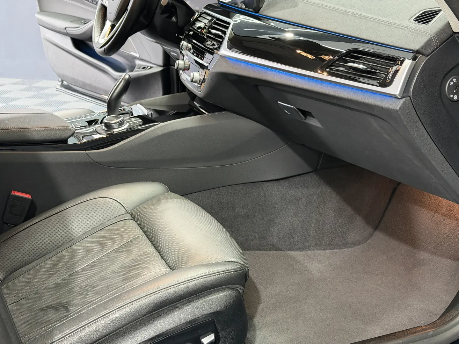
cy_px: 172
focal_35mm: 48
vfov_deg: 30.3
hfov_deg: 39.7
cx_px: 230
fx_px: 636
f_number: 1.78
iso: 500
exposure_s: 1/33
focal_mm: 6.76
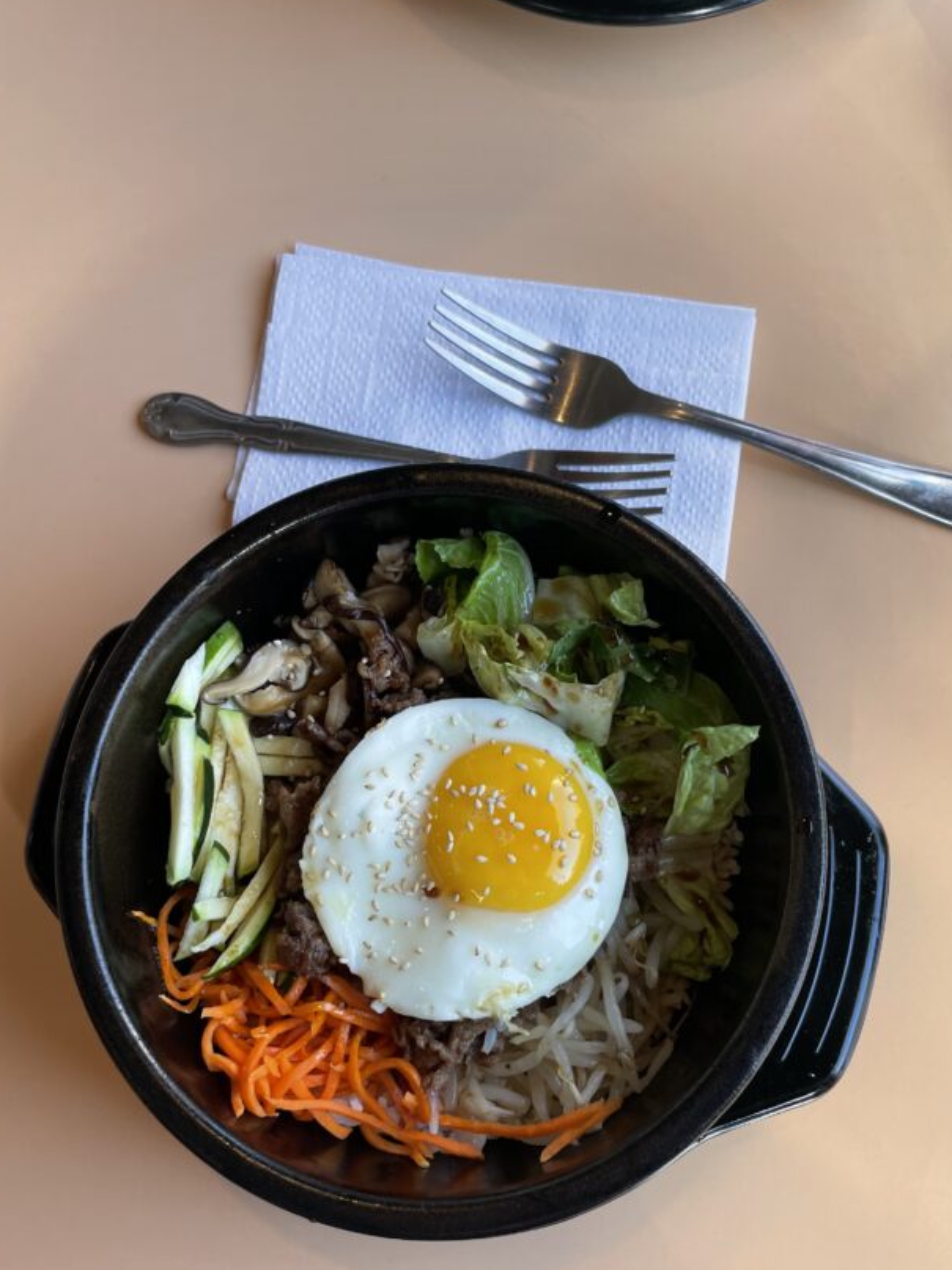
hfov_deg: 42.9
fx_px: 1210
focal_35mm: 33
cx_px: 535
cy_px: 688
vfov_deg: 55.3
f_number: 1.6
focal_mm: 4.2
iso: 40
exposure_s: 1/120
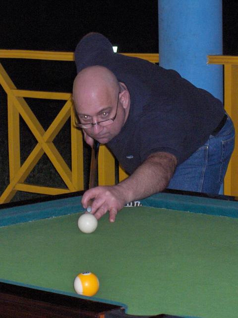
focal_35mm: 117
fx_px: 1073
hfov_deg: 12.7
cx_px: 119
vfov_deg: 16.8
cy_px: 159
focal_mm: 24
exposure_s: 1/125
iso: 200
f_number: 4.9
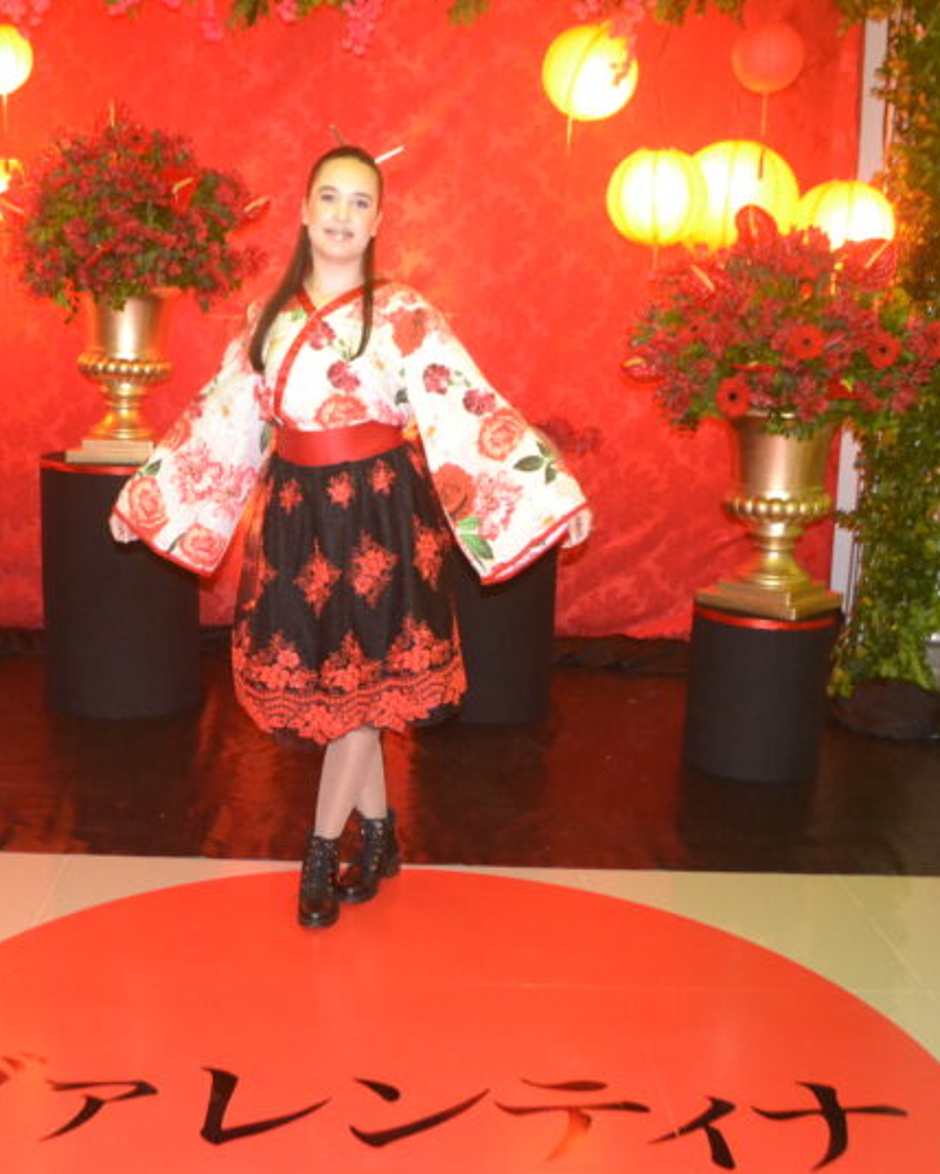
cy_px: 587
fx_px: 1356
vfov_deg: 46.8
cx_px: 332
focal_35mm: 39
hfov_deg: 37.9
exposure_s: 1/60
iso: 3200
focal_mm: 18
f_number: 3.5
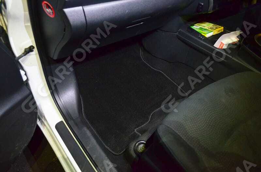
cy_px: 86
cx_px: 130
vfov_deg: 43.4
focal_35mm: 30
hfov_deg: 62.1
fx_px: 217
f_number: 3.8
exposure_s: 1/30
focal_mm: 20
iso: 2500
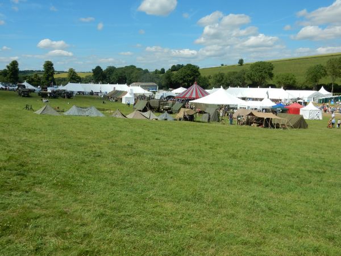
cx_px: 170
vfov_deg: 46.8
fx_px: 296
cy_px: 128
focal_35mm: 30
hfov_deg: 60.0
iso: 125
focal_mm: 5.4
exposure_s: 1/1600
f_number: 4
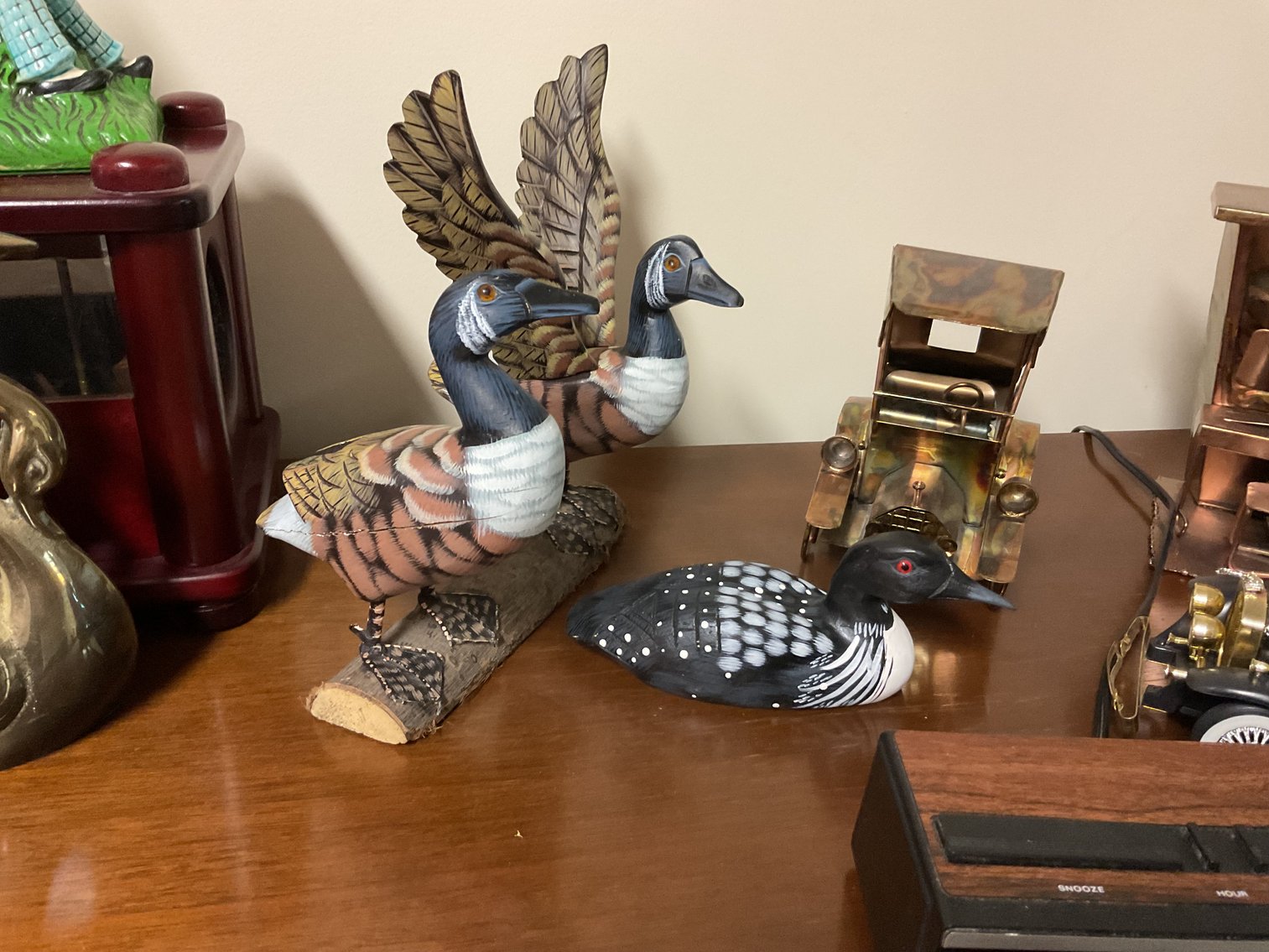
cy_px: 476
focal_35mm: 29
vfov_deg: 48.2
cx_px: 634
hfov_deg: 61.7
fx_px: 1063
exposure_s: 1/40
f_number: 1.8
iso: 320
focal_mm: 3
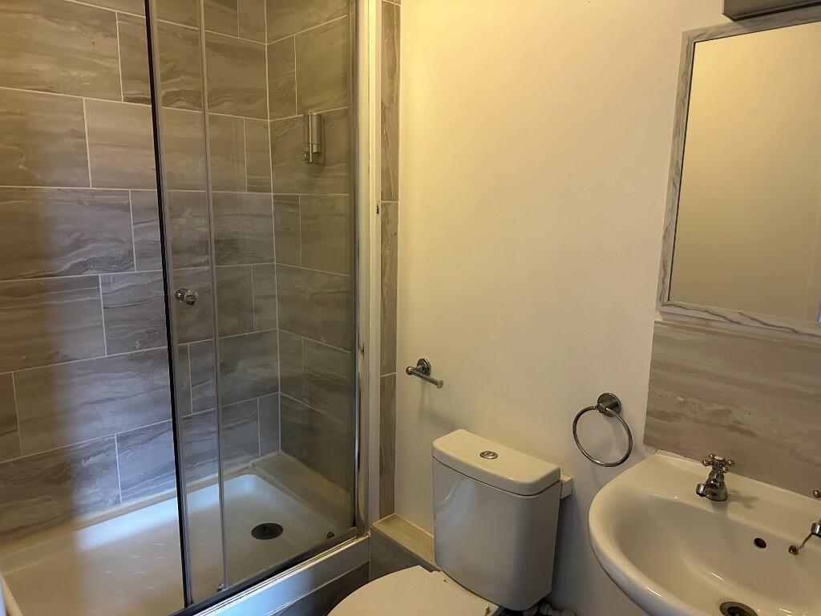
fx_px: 569
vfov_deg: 56.8
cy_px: 308
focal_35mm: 24
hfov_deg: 71.6
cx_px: 410
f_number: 1.78
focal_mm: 6.86
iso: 800
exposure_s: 1/50
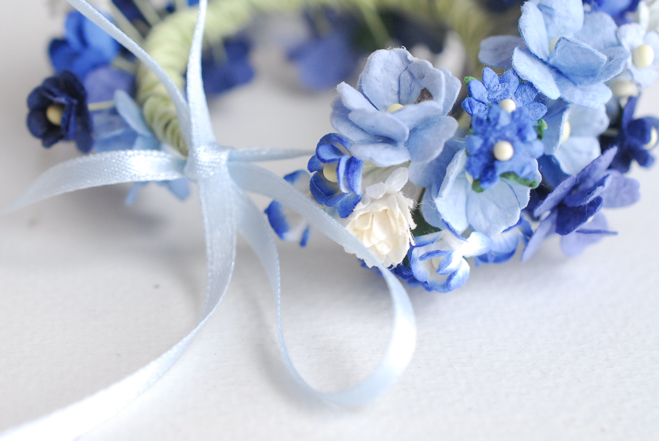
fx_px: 1100
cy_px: 220
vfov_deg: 22.7
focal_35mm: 60
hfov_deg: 33.4
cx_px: 330
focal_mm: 40
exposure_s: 1/200
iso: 800
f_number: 5.6
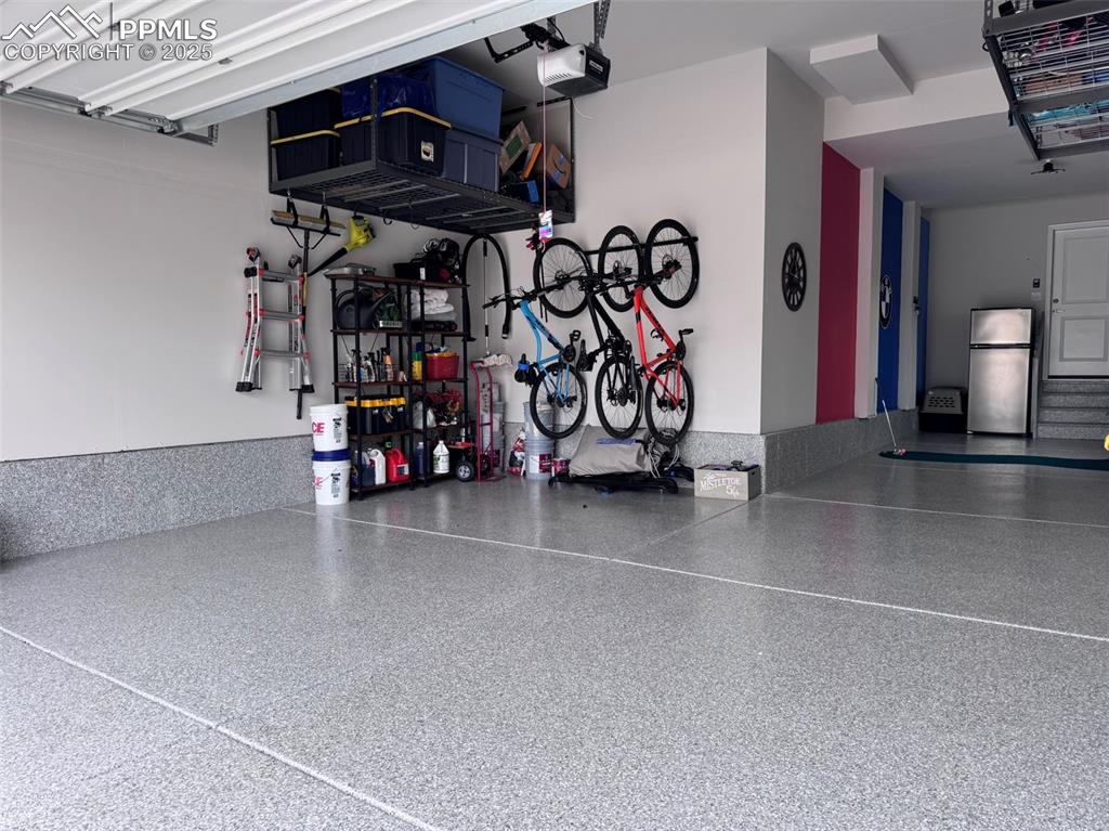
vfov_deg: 56.8
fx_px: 769
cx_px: 554
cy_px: 416
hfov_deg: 71.6
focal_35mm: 24
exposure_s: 1/141
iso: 64
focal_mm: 6.76
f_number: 1.78
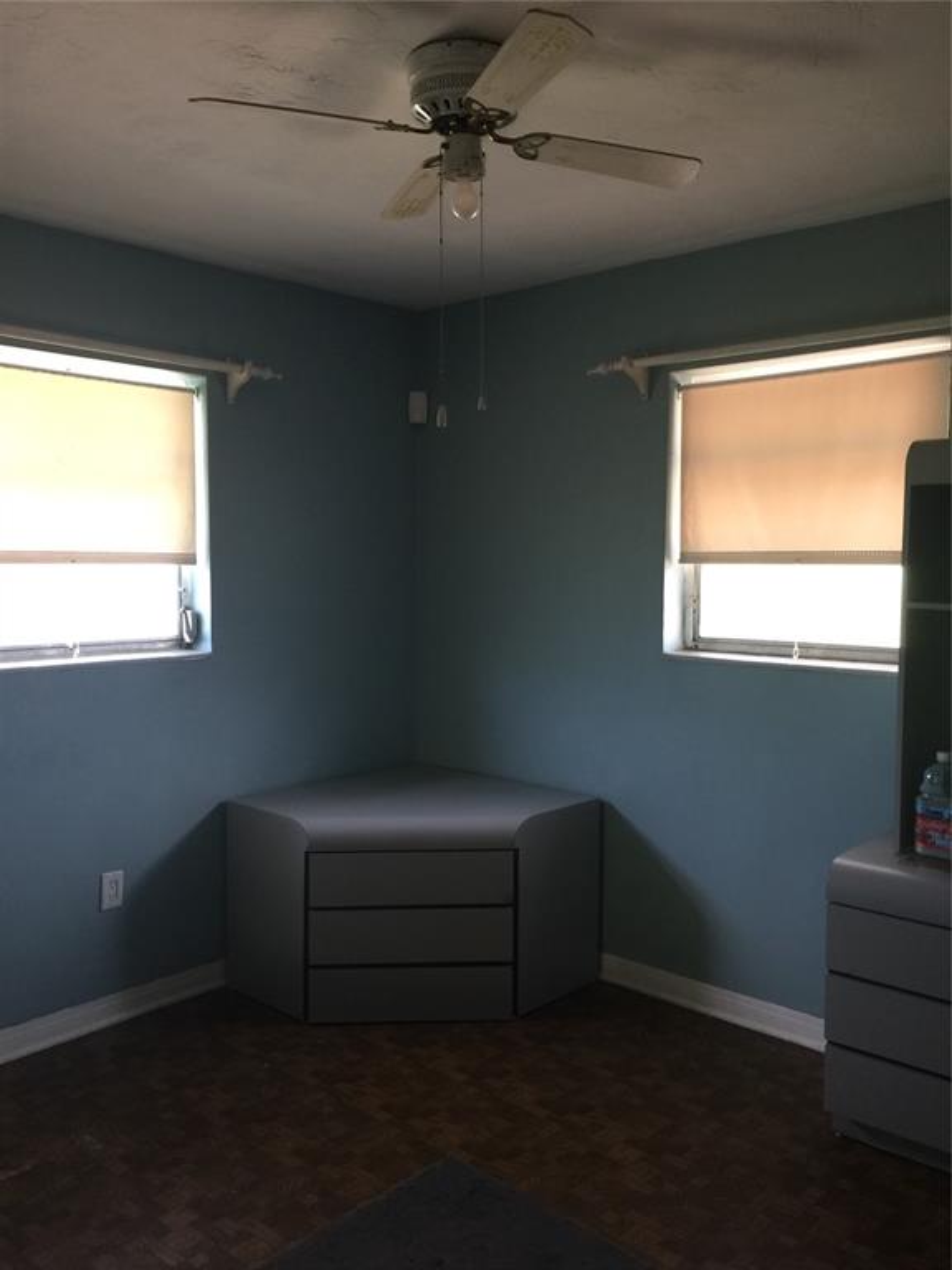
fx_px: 1063
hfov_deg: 48.2
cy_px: 635
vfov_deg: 61.7
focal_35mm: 29
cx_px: 476
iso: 64
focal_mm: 4.15
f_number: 2.2
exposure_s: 1/15
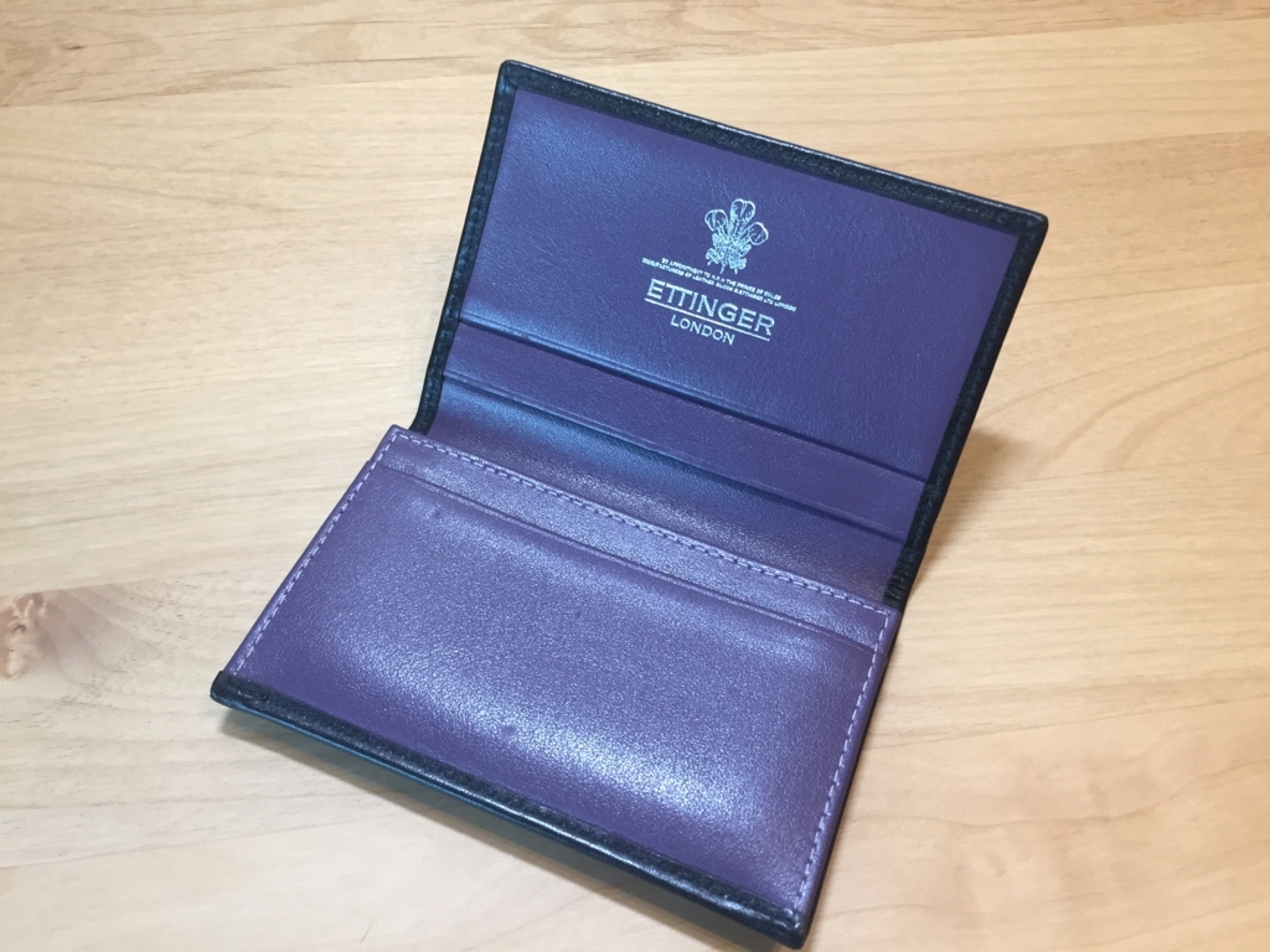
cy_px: 476
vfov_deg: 48.2
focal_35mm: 29
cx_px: 635
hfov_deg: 61.7
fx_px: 1064
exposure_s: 1/30
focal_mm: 4.15
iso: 50
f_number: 2.2
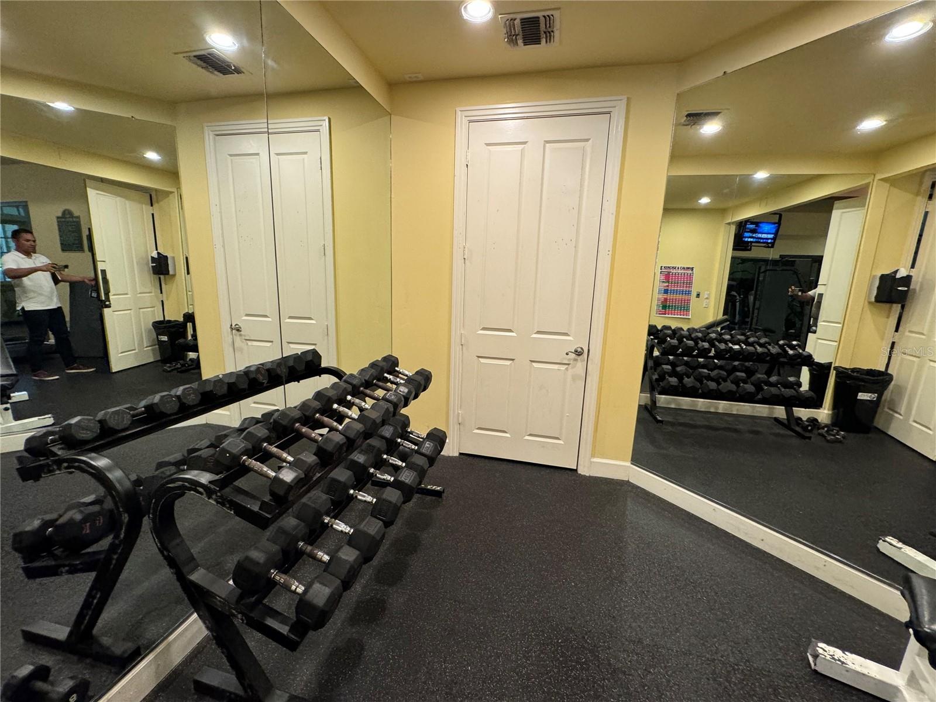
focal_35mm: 14
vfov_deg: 85.7
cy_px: 351
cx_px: 468
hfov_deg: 102.1
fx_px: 379
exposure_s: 1/120
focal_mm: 2.22
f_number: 2.2
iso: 250
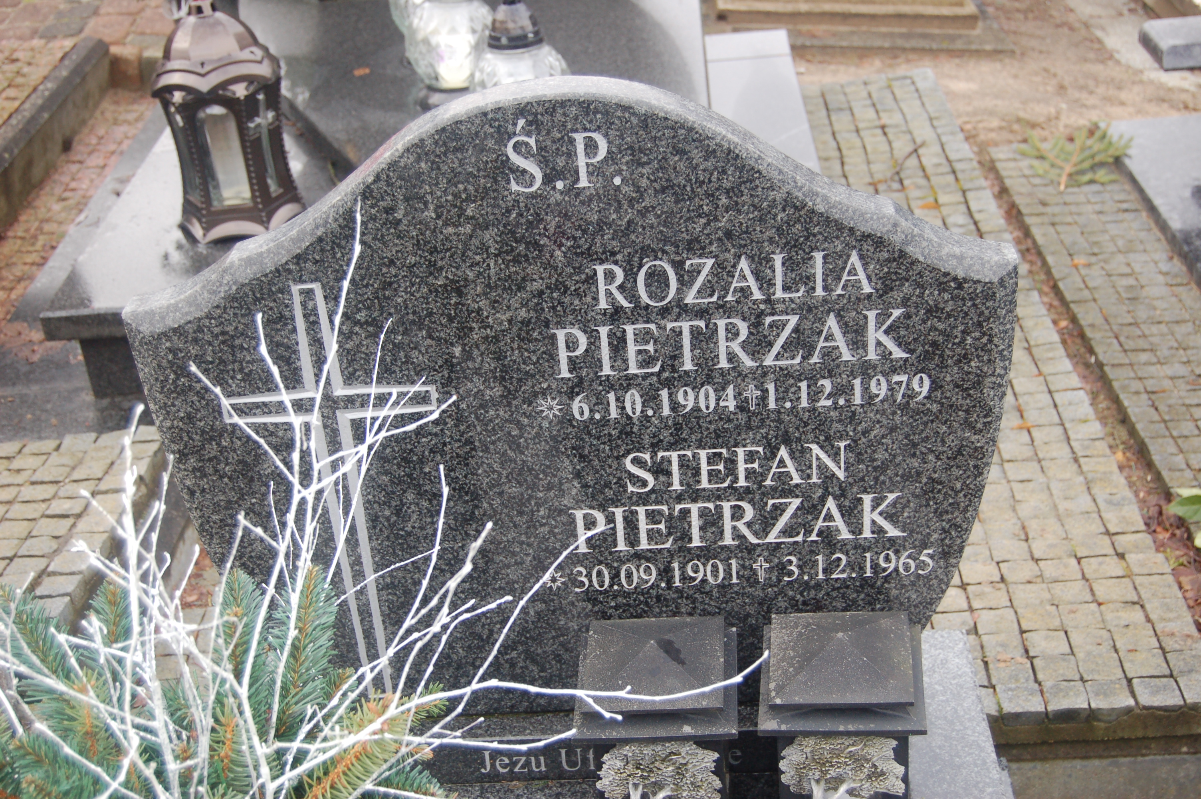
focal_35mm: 51
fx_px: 1700
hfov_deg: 38.9
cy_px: 400
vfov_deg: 26.4
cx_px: 600
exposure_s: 1/80
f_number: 4.5
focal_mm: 34
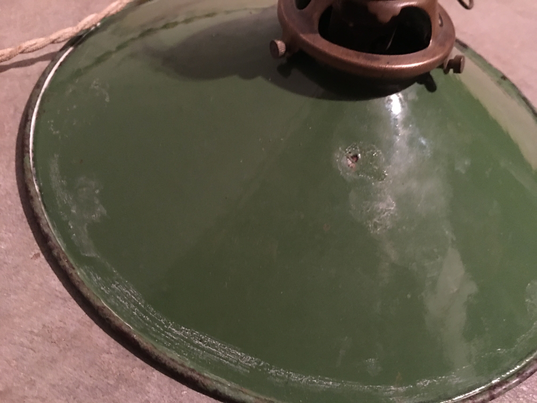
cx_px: 268
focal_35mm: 29
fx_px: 450
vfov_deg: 48.2
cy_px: 202
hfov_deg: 61.7
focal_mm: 4.15
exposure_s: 1/4
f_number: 2.2
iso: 125
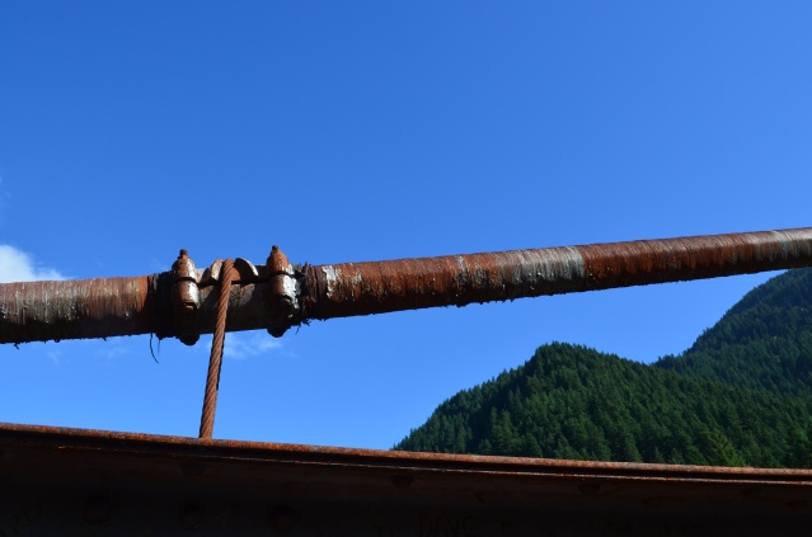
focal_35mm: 30
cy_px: 268
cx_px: 406
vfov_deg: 43.4
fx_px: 675
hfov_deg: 62.0
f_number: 11
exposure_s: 1/125
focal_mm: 20
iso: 140
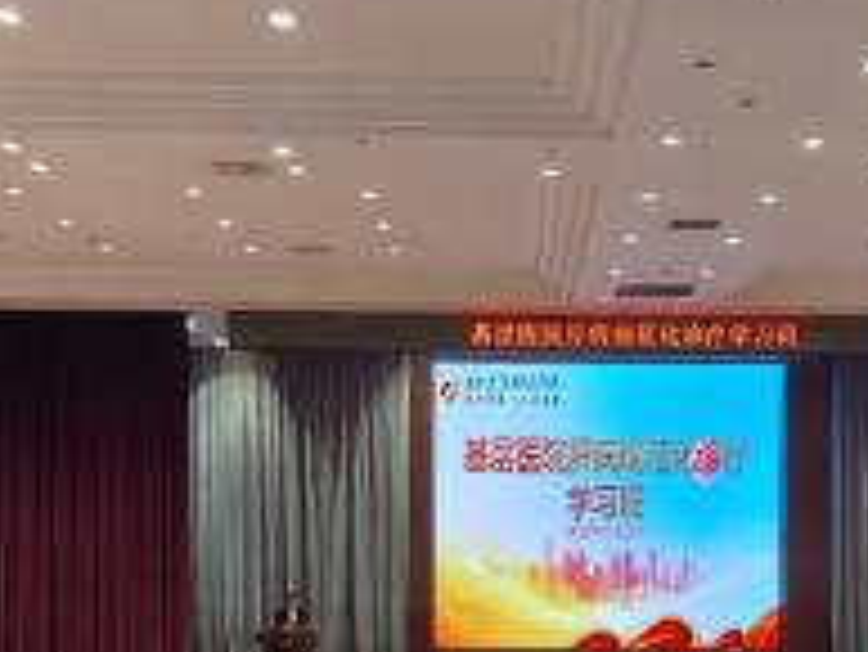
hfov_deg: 34.2
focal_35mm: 56
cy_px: 571
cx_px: 535
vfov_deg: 25.4
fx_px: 1405
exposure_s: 1/50
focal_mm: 5.72
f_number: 2
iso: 80
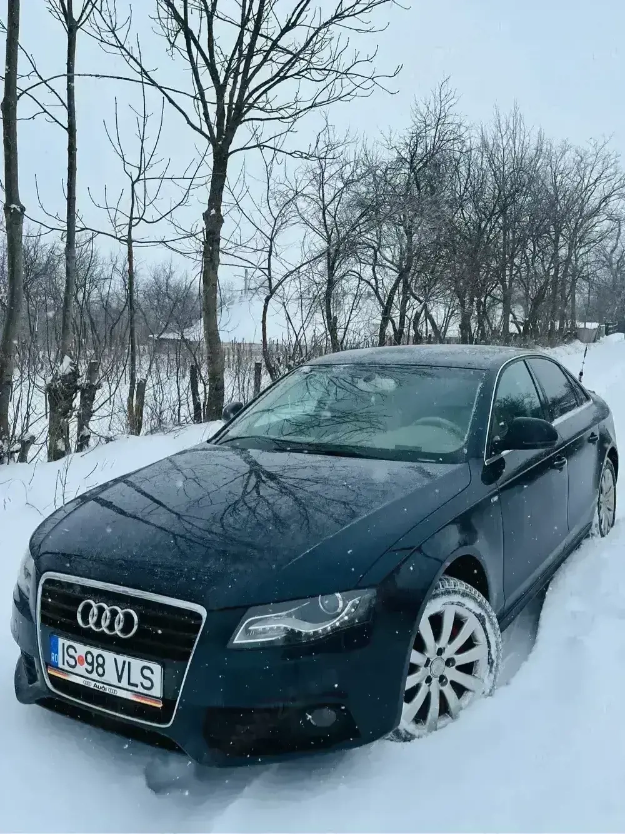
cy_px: 417
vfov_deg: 67.3
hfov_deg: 53.0
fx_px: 626
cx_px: 312
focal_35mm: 26
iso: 50
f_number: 1.6
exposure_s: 1/4484
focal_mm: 5.1
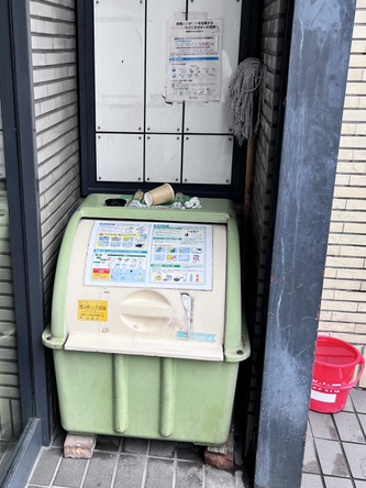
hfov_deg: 34.9
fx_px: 578
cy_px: 241
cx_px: 127
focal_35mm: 41
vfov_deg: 45.8
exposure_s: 1/60
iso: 64
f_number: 1.6
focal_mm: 5.1
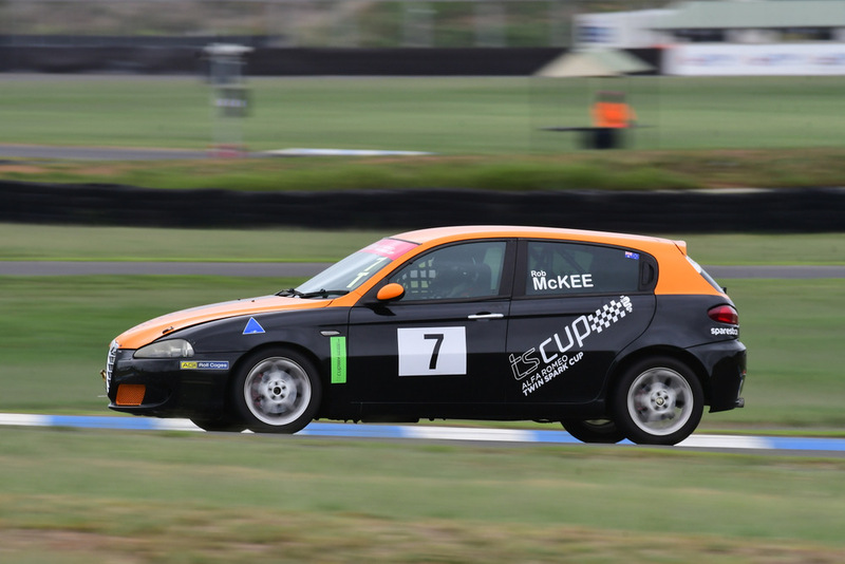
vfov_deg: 2.2
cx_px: 422
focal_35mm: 615
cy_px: 282
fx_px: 14440
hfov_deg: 3.4
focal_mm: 410
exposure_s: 1/100
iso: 400
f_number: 14
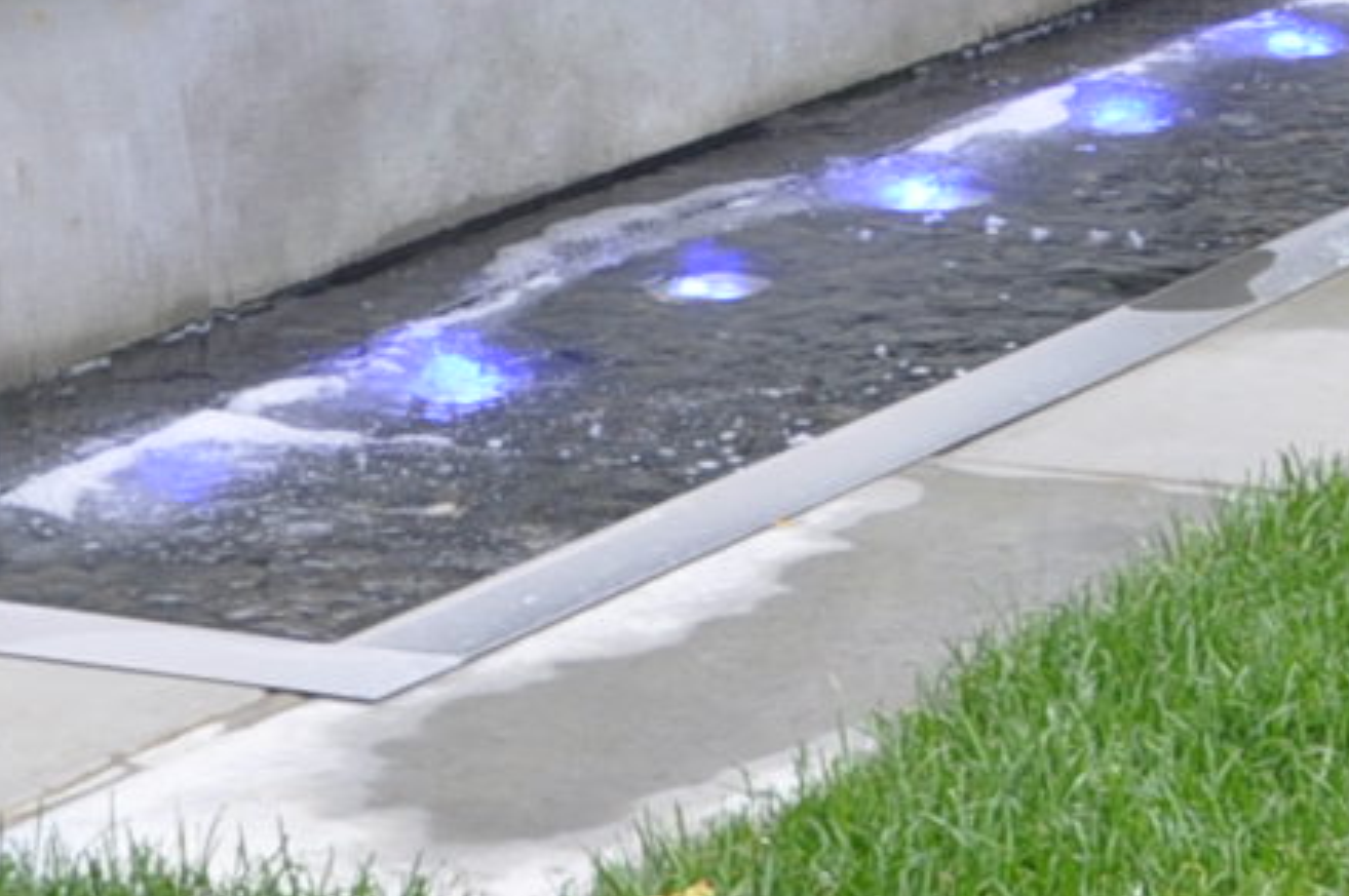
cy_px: -1272
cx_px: 1096
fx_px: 6866
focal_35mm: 183
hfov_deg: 11.2
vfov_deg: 7.0
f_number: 8
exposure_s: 1/60
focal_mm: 25
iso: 200
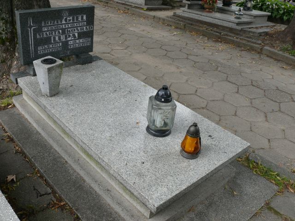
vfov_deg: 40.7
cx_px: 148
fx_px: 298
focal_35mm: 35
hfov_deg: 52.6
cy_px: 110
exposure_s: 1/100
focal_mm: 7.4
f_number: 4
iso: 100
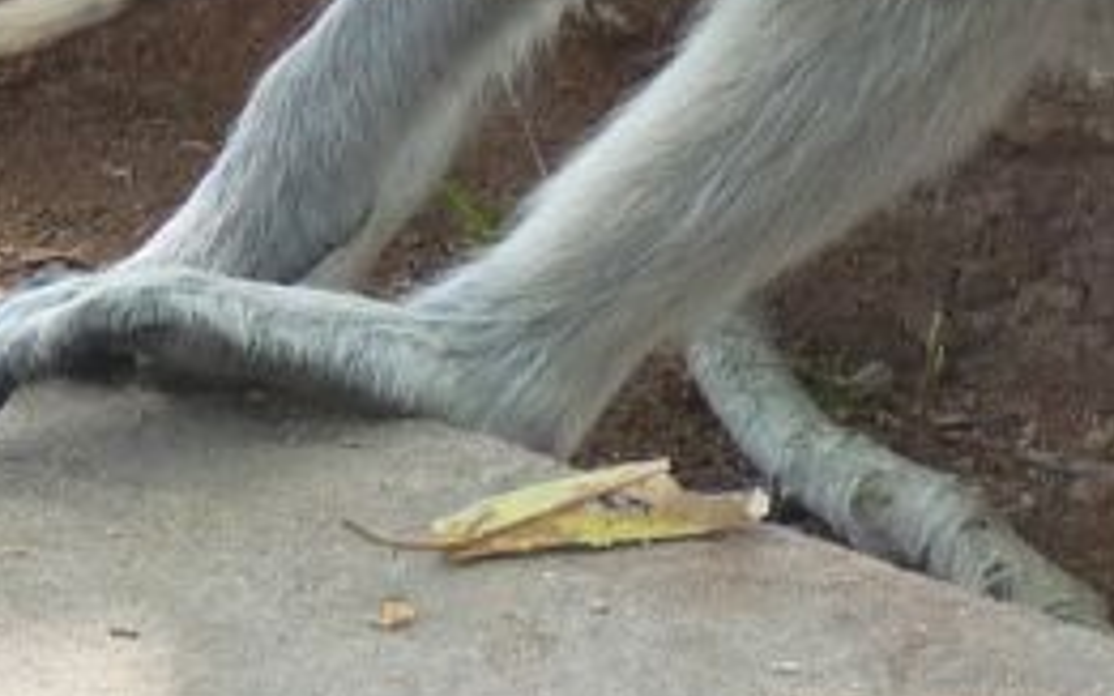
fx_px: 17362
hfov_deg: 3.7
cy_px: -559
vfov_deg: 2.3
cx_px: 926
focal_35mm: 572
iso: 200
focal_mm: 18
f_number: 3.6
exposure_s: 1/125
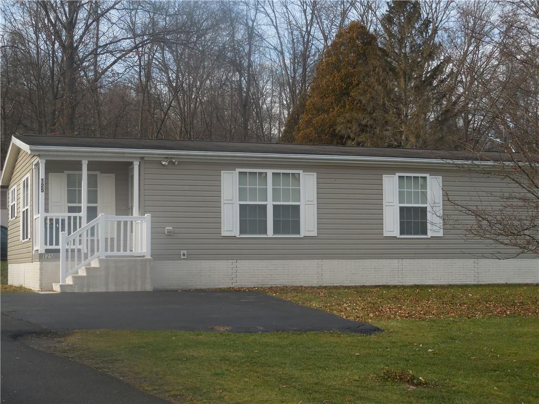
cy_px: 202
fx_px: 950
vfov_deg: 24.0
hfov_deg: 31.7
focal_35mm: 61
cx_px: 270
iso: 125
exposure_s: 1/320
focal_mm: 11
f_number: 4.5
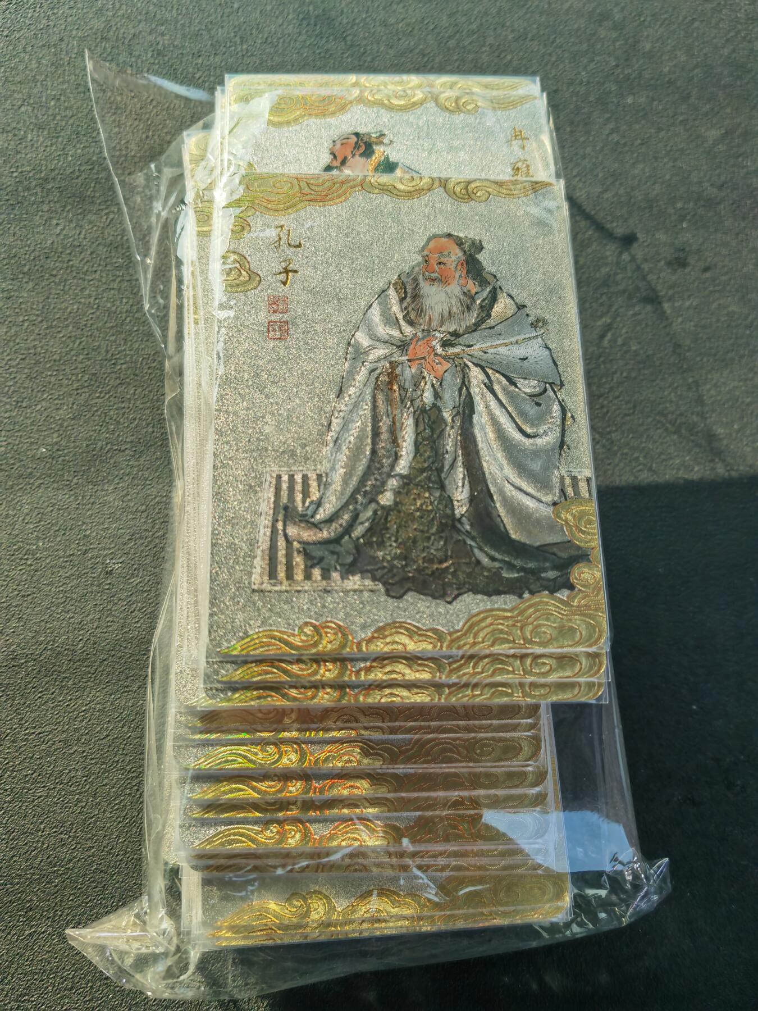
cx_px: 379
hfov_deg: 51.4
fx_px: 788
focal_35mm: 27
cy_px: 506
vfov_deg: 65.3
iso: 160
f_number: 1.8
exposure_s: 1/100
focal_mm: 5.53
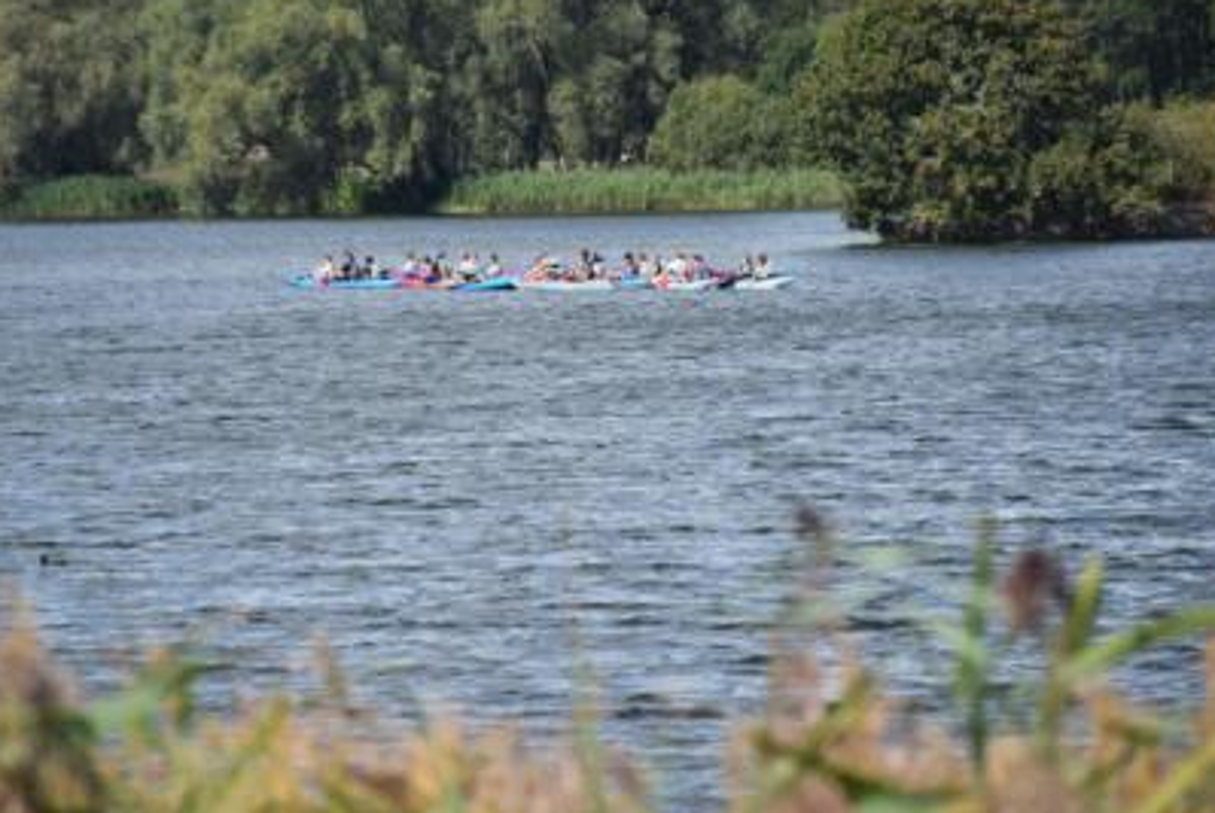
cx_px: 505
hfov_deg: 7.8
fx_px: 8886
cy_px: 329
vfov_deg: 5.2
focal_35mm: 263
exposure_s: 1/800
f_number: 7.1
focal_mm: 140
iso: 200
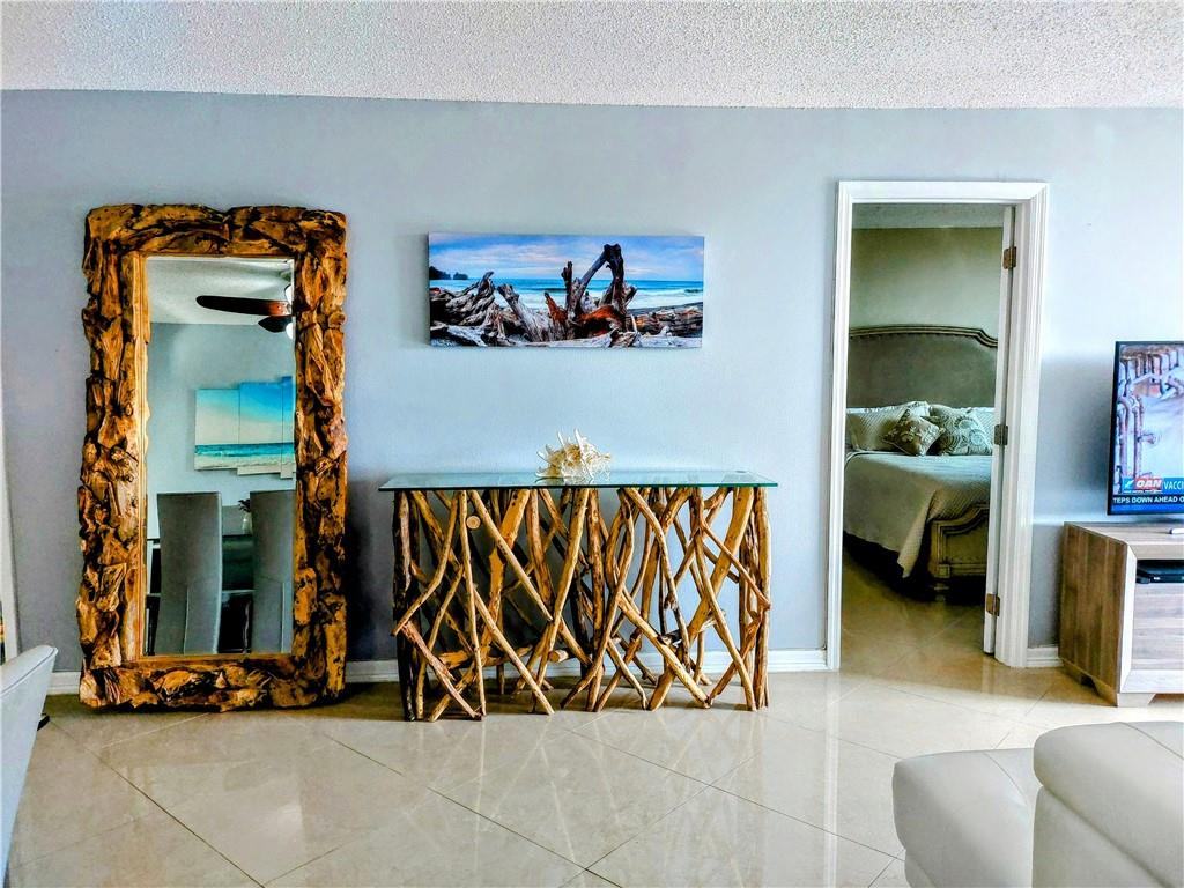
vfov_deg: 56.8
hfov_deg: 71.6
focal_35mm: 24
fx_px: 821
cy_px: 444
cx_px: 592
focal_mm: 5.23
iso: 200
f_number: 1.8
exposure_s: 1/120
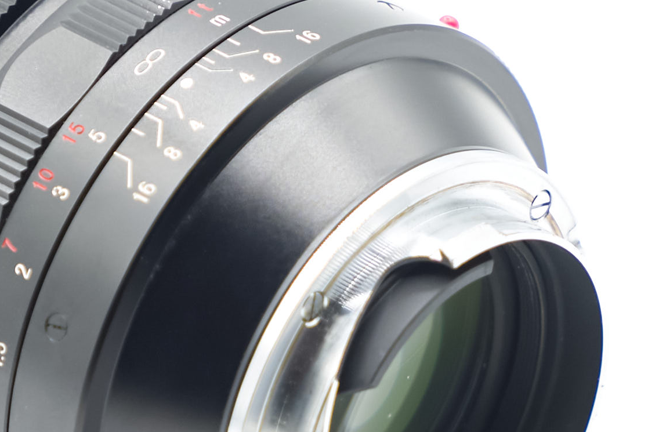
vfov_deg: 3.7
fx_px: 6642
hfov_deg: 5.6
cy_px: 232
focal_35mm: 369
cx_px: 220
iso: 800
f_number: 4.5
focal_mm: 70
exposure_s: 1/250
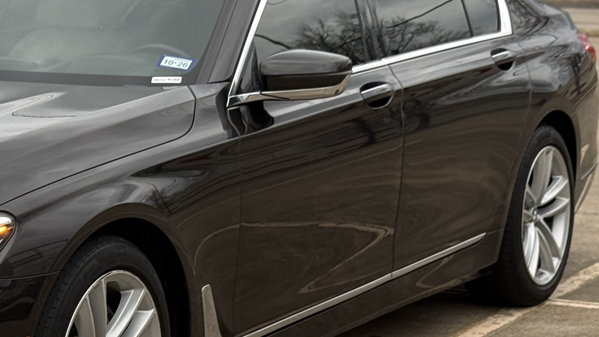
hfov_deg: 15.7
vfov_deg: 9.0
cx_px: 30
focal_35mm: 135
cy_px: 238
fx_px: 2144
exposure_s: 1/398
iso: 64
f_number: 1.78
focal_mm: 6.76
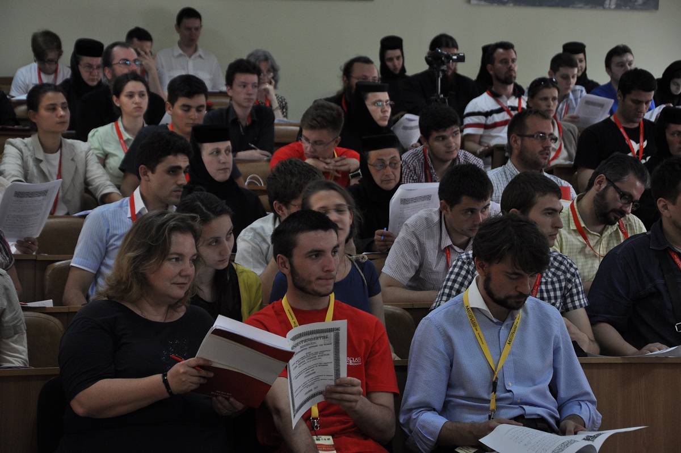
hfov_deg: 20.6
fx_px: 1870
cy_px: 226
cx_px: 340
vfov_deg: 13.8
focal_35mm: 99
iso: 640
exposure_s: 1/30
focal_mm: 66
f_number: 5.3
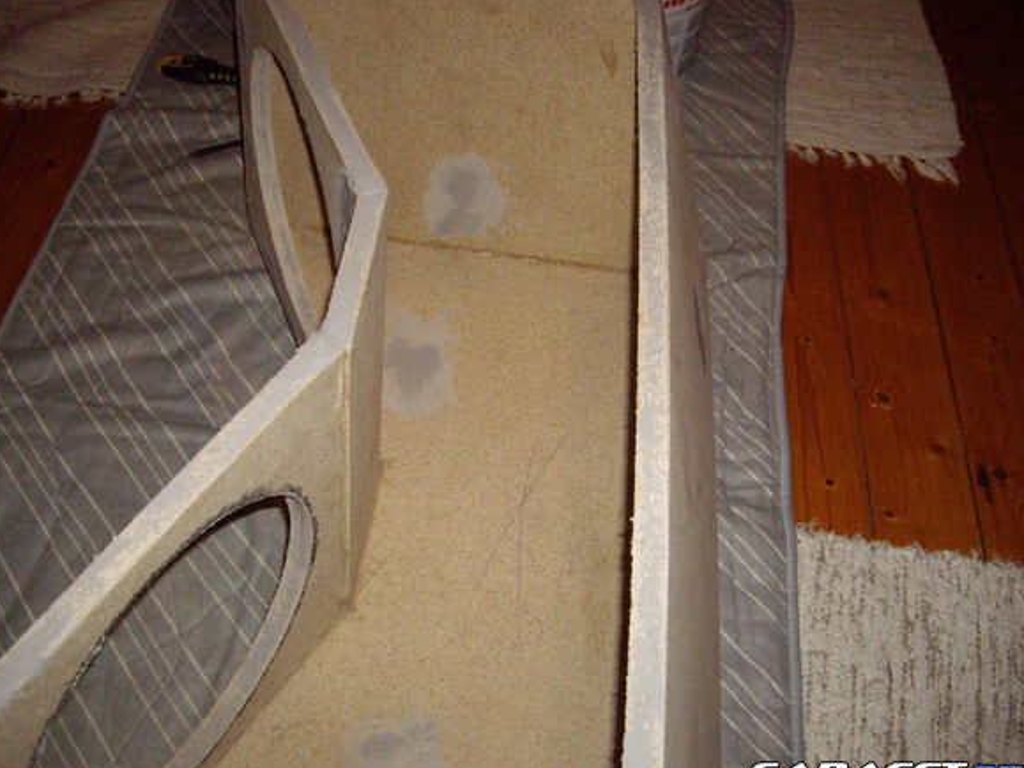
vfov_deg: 34.3
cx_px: 486
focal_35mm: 42
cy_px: 365
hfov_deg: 44.8
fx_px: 1242
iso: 400
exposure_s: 1/40
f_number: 2.7
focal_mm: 6.2
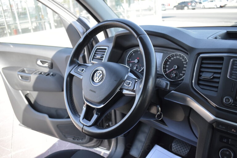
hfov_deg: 61.9
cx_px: 118
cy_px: 79
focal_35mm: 30
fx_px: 198
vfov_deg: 43.7
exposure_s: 1/1250
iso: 1600
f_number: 3.5
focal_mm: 20
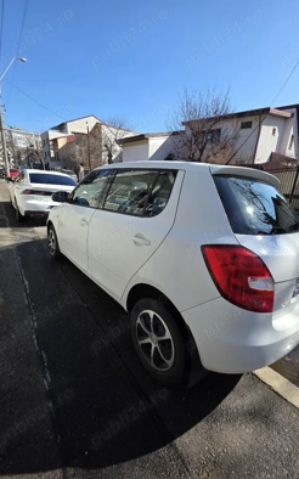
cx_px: 153
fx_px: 183
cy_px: 242
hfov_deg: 78.6
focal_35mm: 14
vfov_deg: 105.3
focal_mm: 2.2
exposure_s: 1/1429
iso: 40
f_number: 1.9
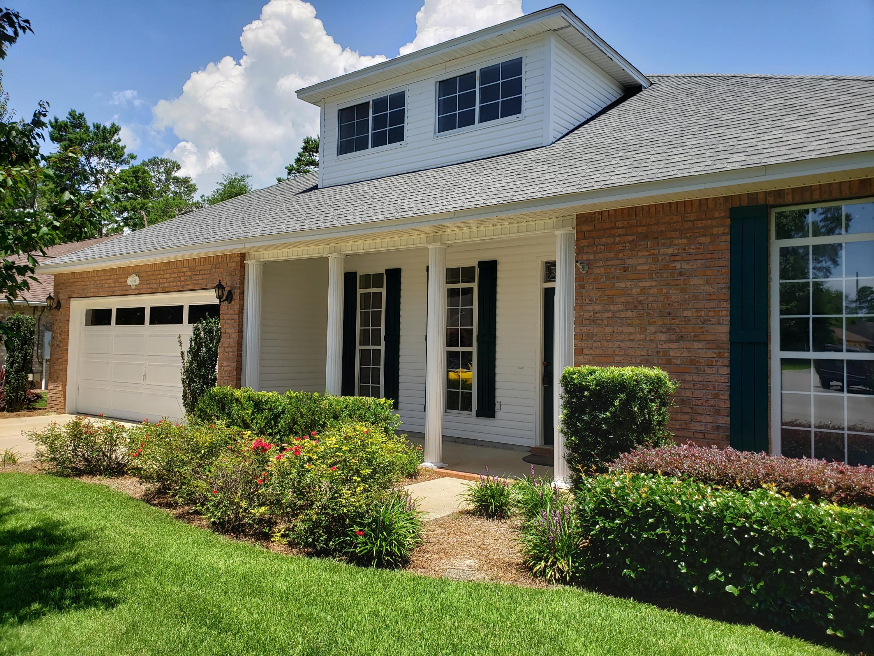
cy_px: 328
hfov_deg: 67.3
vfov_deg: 53.1
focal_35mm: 26
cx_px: 437
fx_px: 656
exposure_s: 1/1008
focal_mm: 4.3
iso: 50
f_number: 2.4
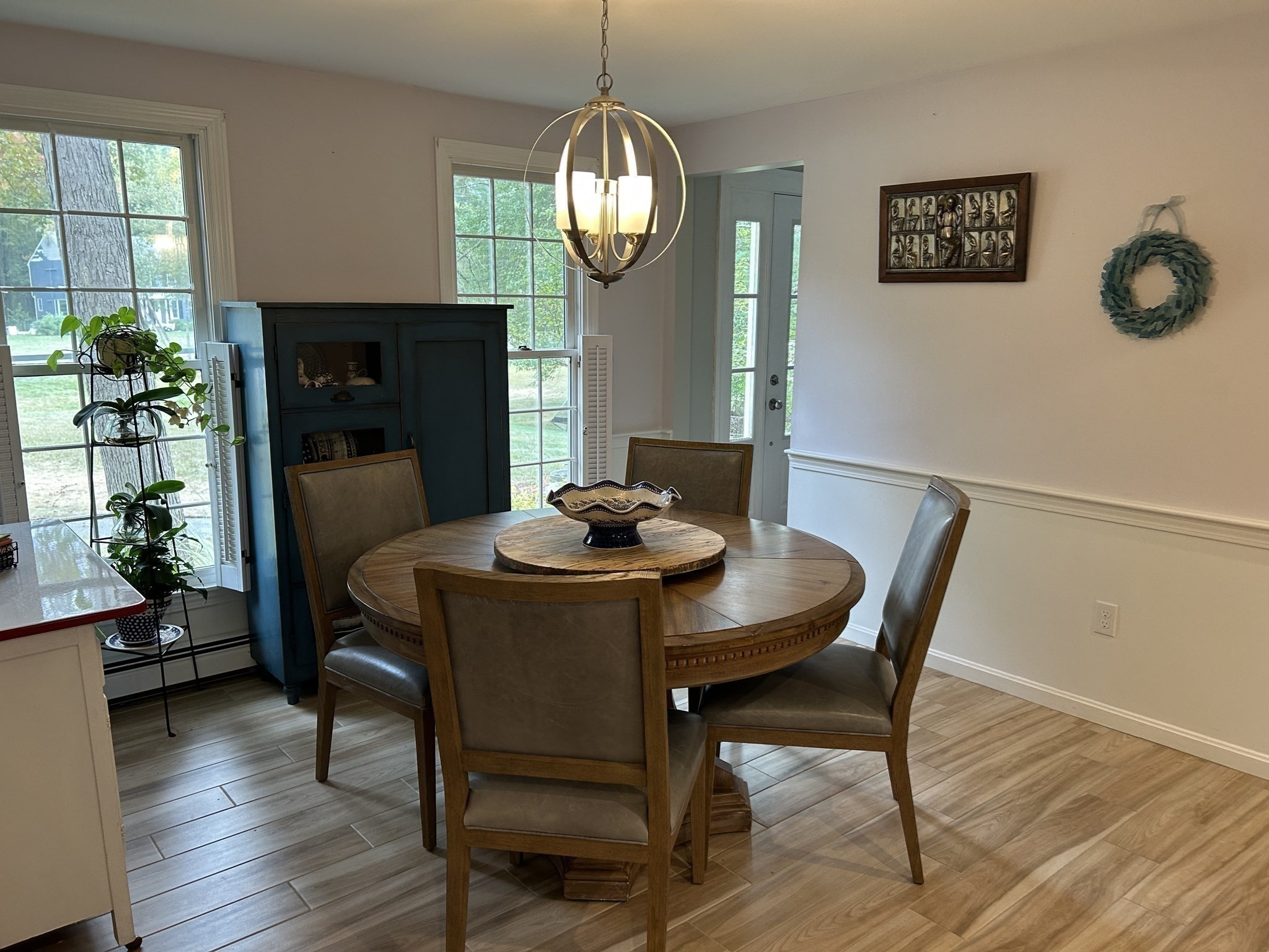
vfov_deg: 53.1
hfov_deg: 67.3
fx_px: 953
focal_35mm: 26
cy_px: 476
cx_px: 634
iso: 125
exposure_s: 1/120
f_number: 1.5
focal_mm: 5.7
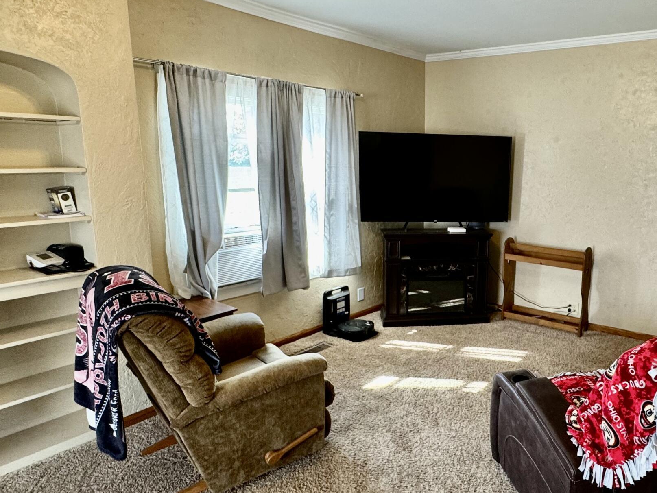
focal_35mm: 26
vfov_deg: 53.1
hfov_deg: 64.9
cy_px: 244
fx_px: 494
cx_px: 454
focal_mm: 2.22
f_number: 2.2
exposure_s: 1/60
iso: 160
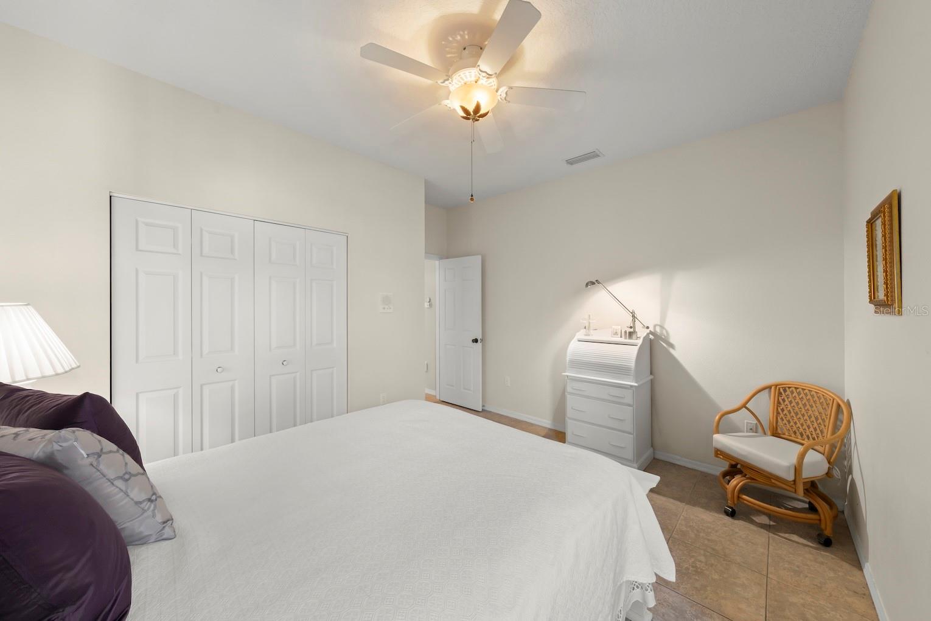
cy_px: 310
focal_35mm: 13
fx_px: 336
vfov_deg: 85.5
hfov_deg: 108.3
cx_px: 466
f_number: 11
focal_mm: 13
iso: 400
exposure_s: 1/1.25
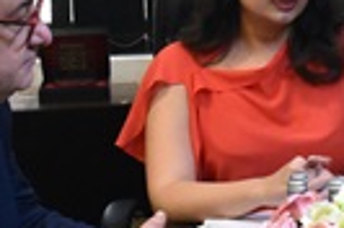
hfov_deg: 12.2
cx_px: 463
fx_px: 1554
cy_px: 73
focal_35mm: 163
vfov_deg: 8.4
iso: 4000
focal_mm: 24
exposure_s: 1/60
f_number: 7.1
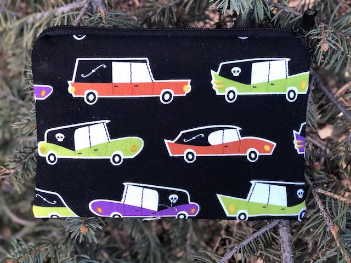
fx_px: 578
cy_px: 132
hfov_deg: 33.8
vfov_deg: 25.7
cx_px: 176
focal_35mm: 57
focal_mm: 6.6
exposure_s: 1/30
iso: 100
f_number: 2.8
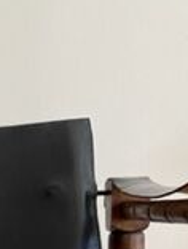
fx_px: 767
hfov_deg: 13.5
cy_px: 374
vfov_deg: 16.8
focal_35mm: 106
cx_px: -54
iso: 80
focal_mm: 4.2
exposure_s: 1/121
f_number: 1.6
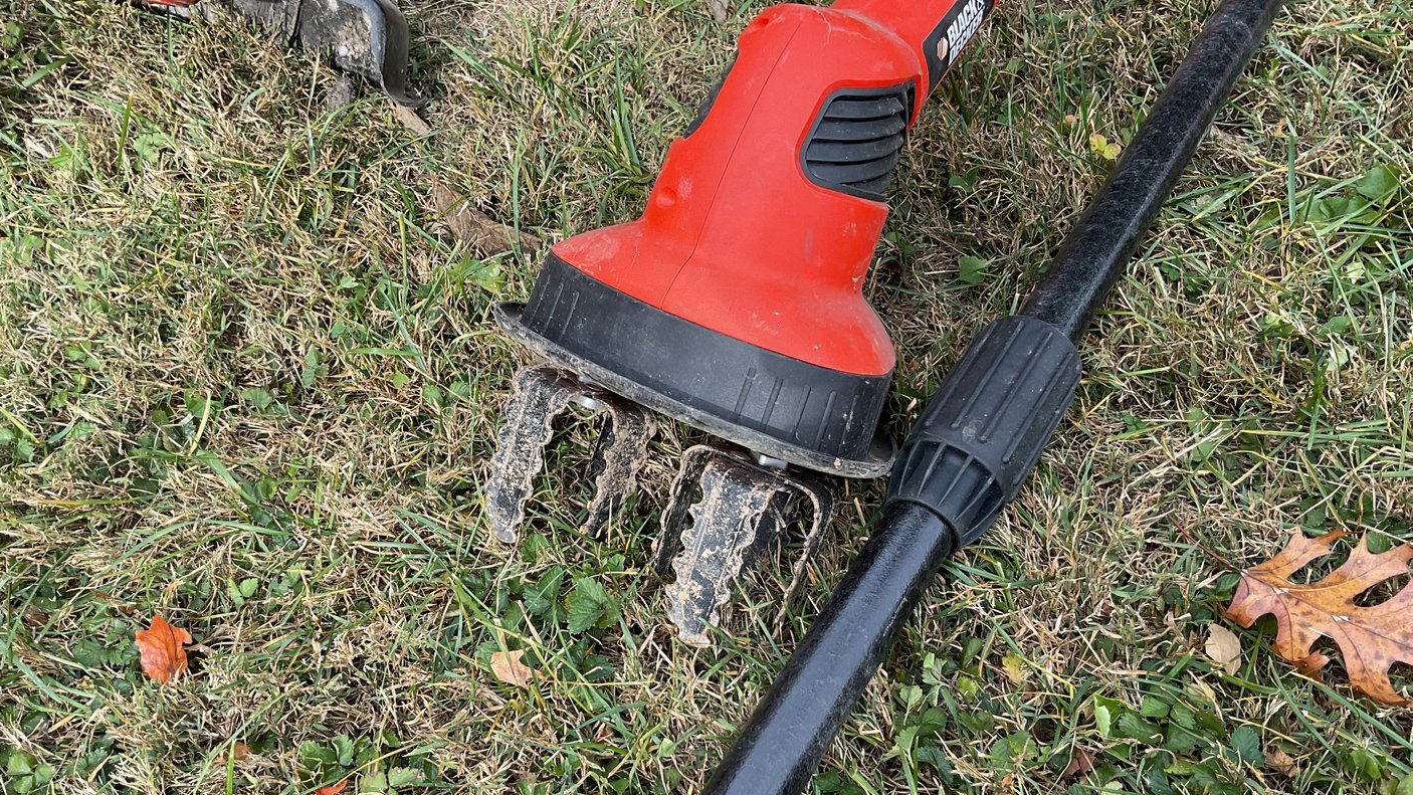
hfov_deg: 58.0
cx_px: 709
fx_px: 1274
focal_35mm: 34
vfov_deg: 34.5
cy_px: 490
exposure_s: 1/273
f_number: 1.8
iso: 16
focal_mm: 3
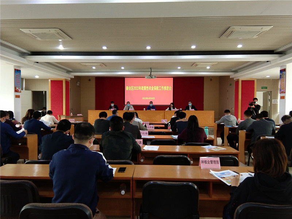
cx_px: 146
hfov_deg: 58.4
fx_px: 261
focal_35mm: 31
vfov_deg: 45.4
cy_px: 110
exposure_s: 1/33.3
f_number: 2.2
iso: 320
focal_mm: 3.69
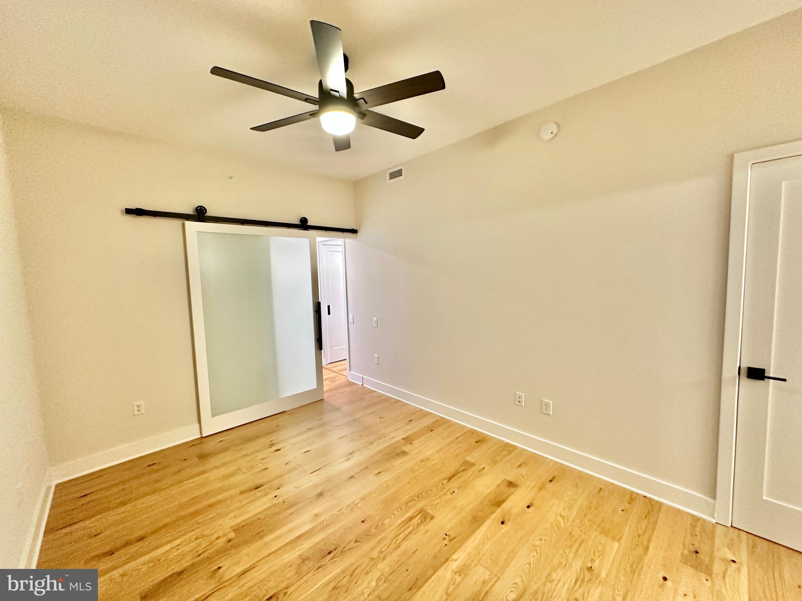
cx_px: 401
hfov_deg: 102.1
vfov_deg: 85.7
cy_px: 300
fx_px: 324
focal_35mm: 14
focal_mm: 2.22
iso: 400
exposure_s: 1/60
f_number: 2.2
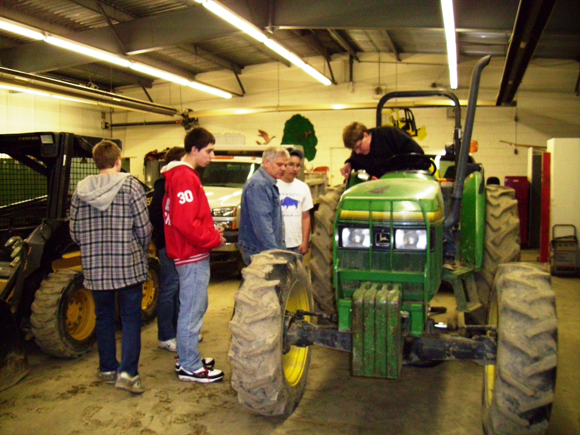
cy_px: 218
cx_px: 290
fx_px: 536
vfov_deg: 44.2
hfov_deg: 56.8
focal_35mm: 32
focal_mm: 5.7
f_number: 2.9
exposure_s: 1/40
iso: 160
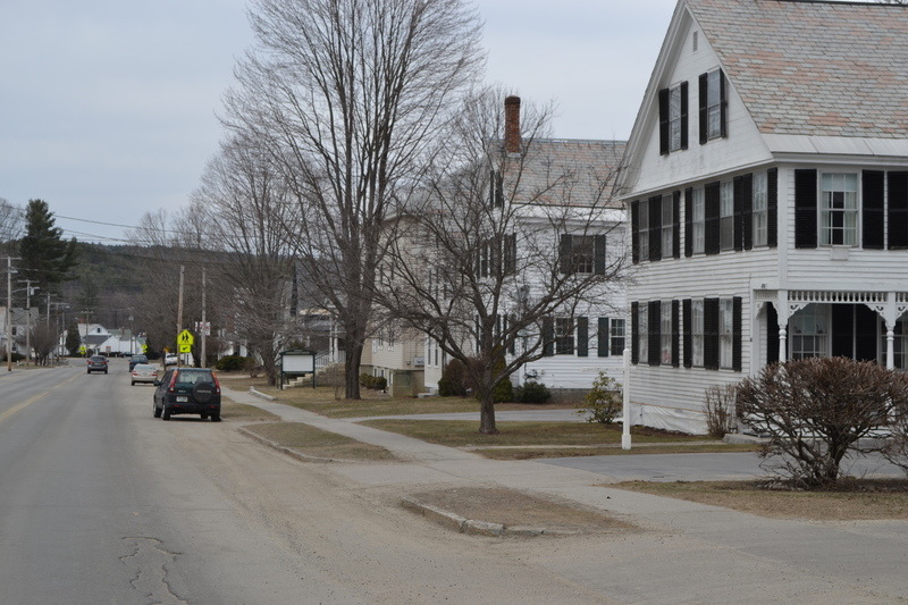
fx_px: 1740
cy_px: 302
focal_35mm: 69
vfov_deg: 19.7
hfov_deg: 29.2
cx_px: 454
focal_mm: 46
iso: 100
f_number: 8
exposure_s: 1/250
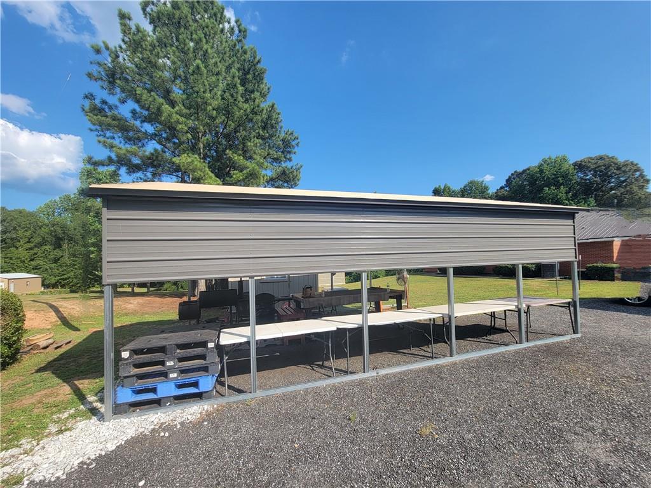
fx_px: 244
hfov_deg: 106.2
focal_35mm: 13
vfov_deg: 89.9
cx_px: 326
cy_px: 244
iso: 50
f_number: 2.2
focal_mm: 2.2
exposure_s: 1/1078
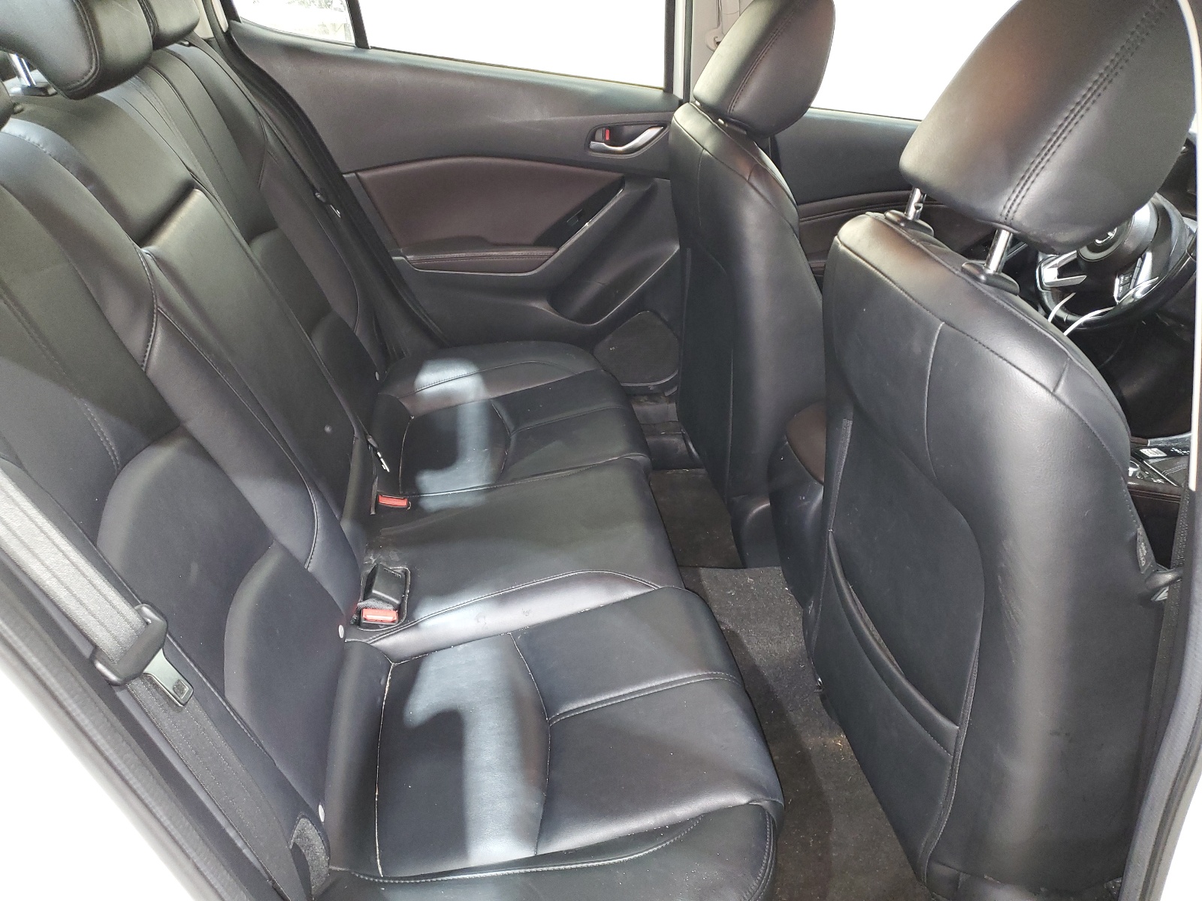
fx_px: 903
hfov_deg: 67.3
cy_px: 450
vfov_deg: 53.1
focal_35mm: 26
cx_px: 601
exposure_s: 1/11
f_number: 1.5
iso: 140
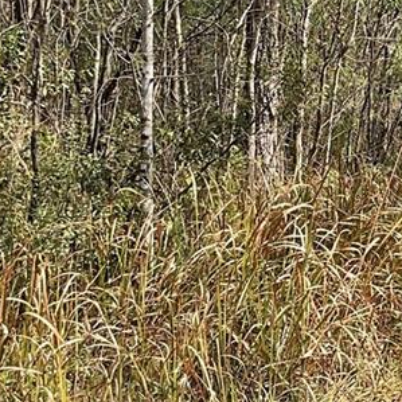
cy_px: 204
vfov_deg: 16.9
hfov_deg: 16.0
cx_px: 524
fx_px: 1353
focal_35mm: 103
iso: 16
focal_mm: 3
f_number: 1.8
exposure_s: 1/929
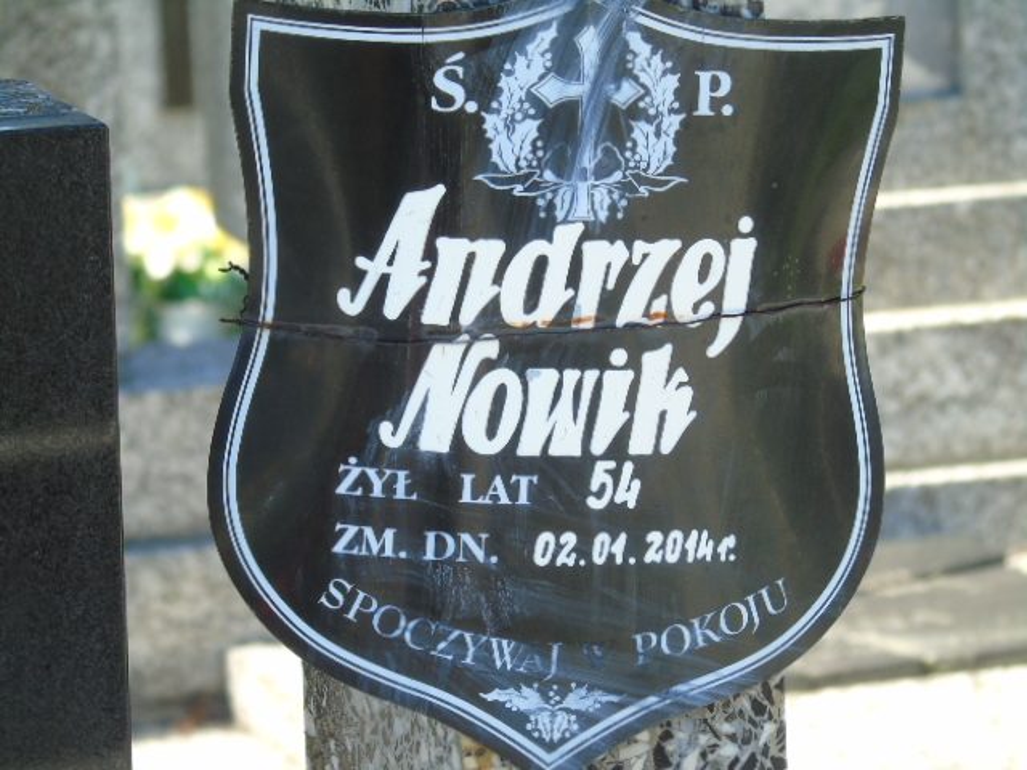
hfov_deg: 7.1
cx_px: 514
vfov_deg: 5.3
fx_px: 8248
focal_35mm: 278
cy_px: 385
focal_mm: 50
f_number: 4.9
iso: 100
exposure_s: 1/125
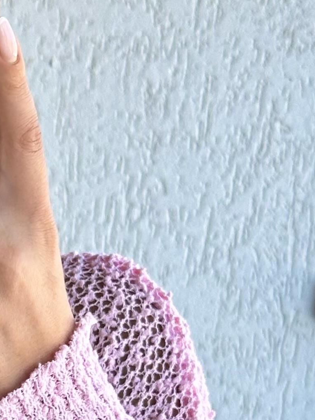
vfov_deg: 10.2
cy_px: 447
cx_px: -104
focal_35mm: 191
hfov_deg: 7.7
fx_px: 2317
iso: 64
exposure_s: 1/131
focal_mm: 6.86
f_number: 1.78
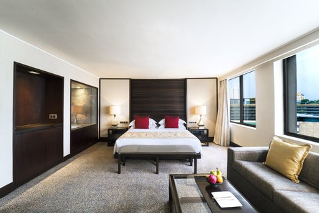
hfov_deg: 104.3
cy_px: 106
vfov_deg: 81.2
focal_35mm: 14
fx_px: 124
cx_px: 160
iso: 800
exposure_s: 1/50
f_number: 6.3
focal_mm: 14
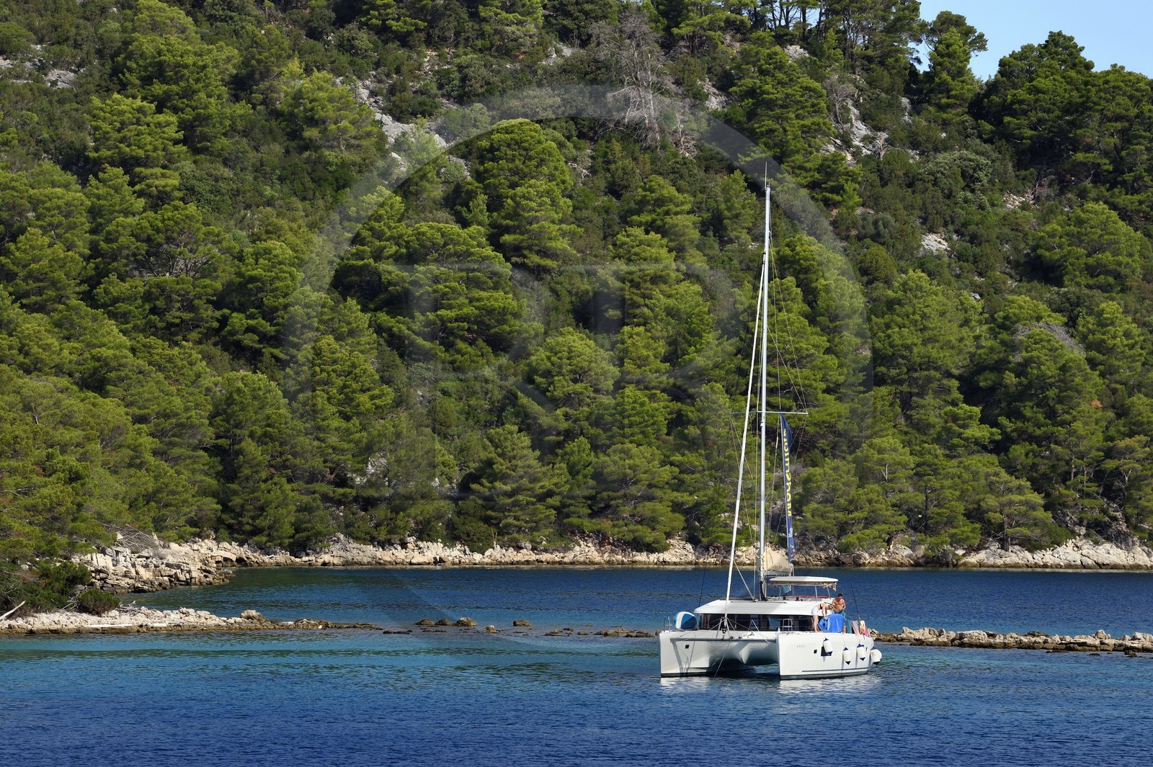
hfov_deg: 11.4
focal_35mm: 180
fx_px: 5762
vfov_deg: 7.6
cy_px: 384
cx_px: 576
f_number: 10
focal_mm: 180
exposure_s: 1/320
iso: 200
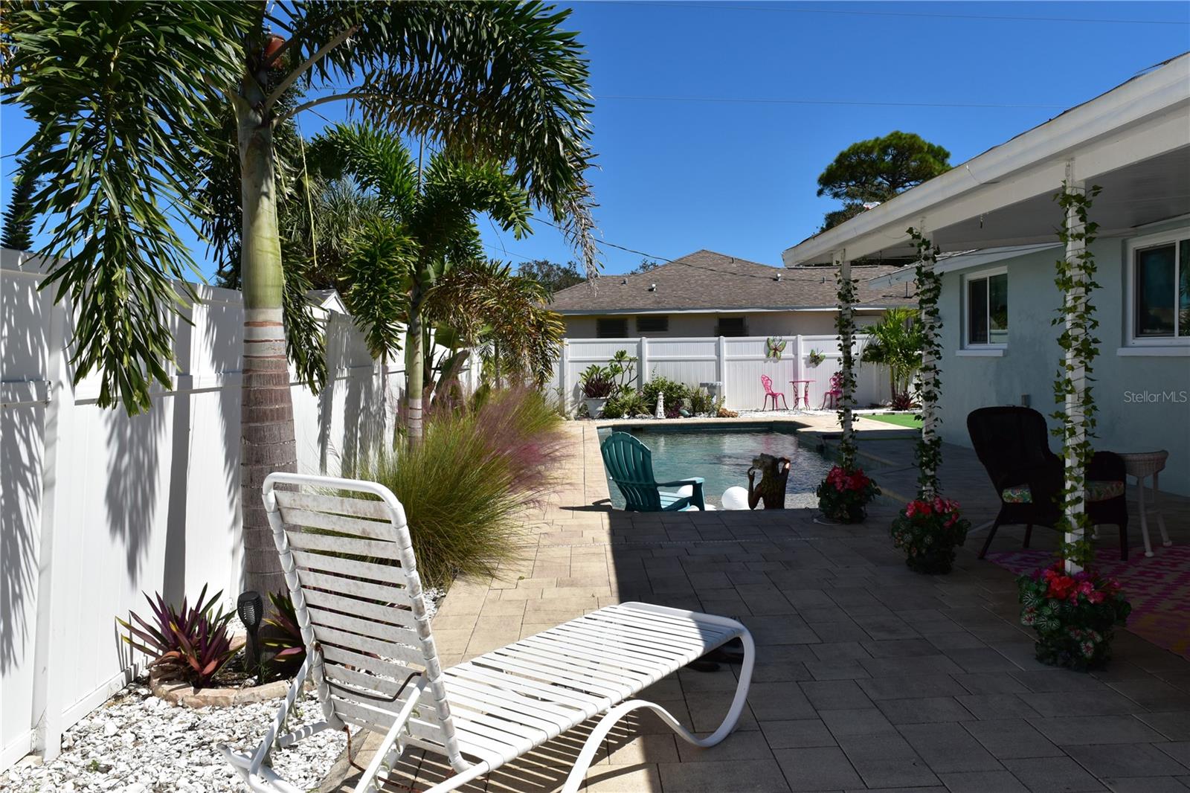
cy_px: 396
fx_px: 892
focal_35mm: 27
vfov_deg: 47.9
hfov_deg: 67.4
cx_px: 595
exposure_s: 1/500
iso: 280
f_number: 11
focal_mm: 18
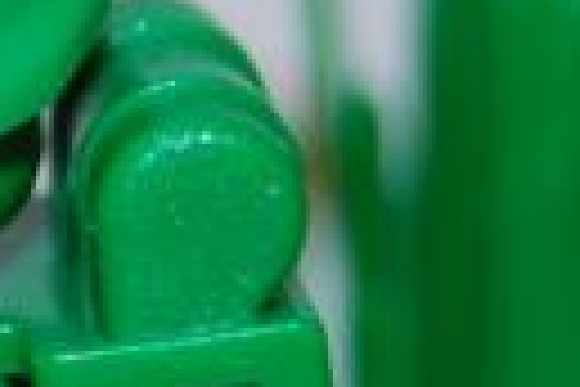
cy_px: 218
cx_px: -544
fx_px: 9199
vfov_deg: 2.4
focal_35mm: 571
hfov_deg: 3.6
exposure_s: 1/60
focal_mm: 48
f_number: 5.6
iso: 200
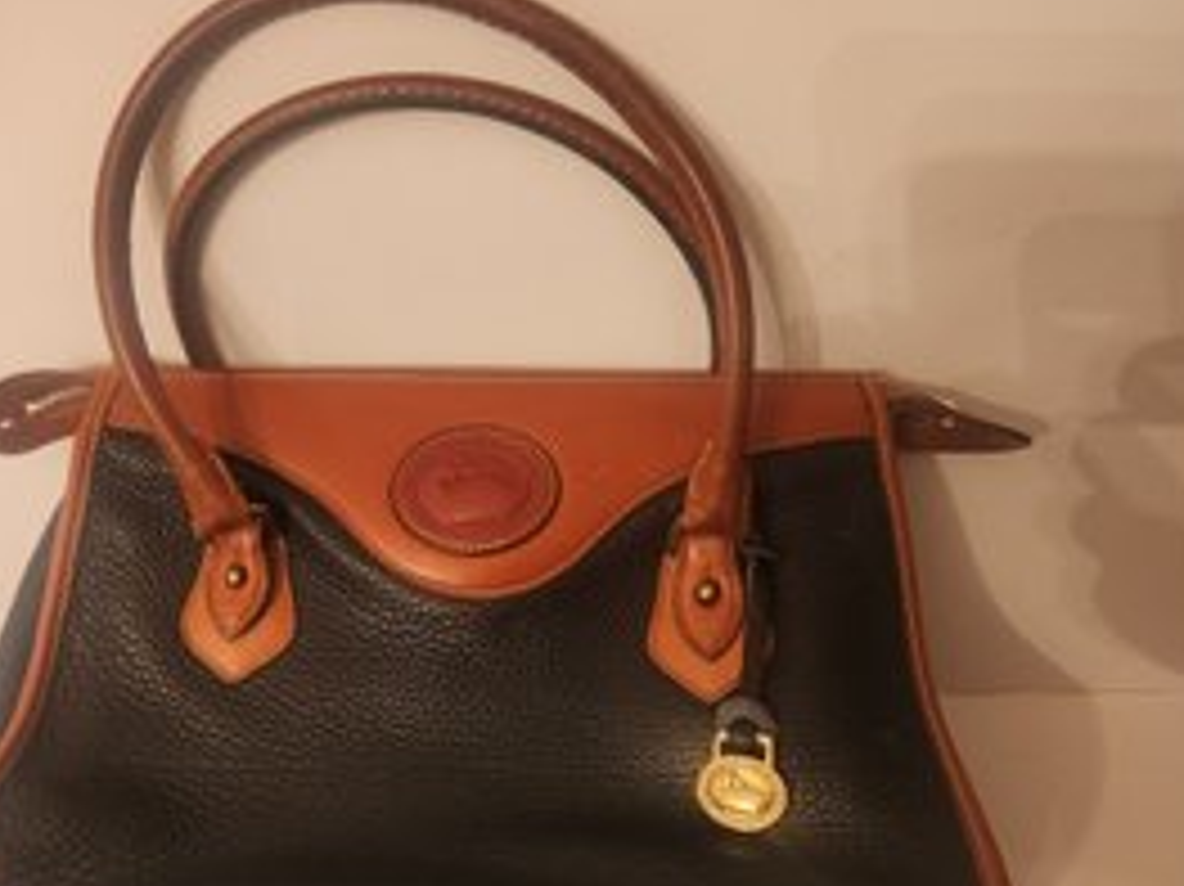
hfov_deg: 59.1
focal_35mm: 30
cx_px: 434
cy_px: 497
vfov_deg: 46.7
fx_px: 1026
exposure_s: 1/120
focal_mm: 5.4
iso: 640
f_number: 1.8
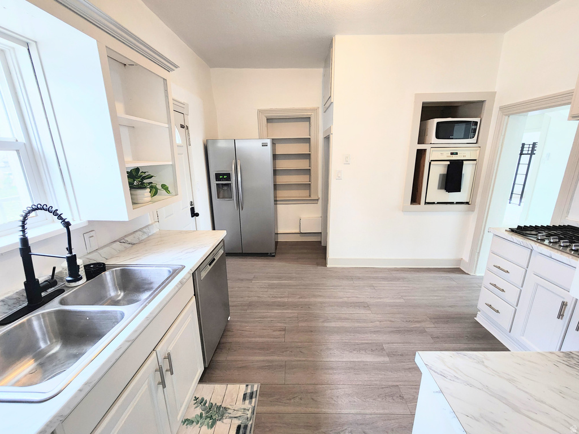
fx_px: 217
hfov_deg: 106.2
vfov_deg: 89.9
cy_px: 217
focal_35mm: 13
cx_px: 290
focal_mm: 2.2
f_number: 2.2
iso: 200
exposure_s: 1/60
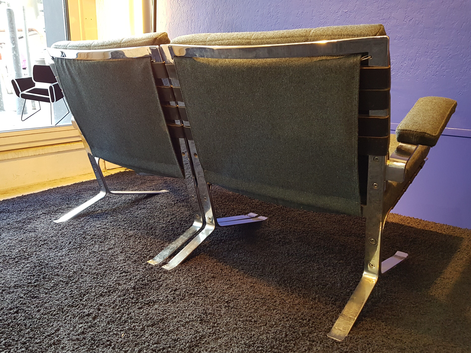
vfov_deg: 53.1
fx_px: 354
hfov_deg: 67.3
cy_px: 176
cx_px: 236
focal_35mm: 26
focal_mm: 4.2
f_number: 1.7
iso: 160
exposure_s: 1/33
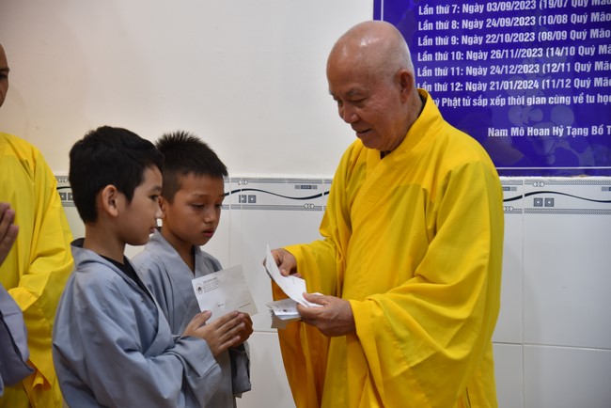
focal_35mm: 78
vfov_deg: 17.5
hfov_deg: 26.0
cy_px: 204
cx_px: 306
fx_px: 1324
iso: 800
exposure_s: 1/125
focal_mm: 78
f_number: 4
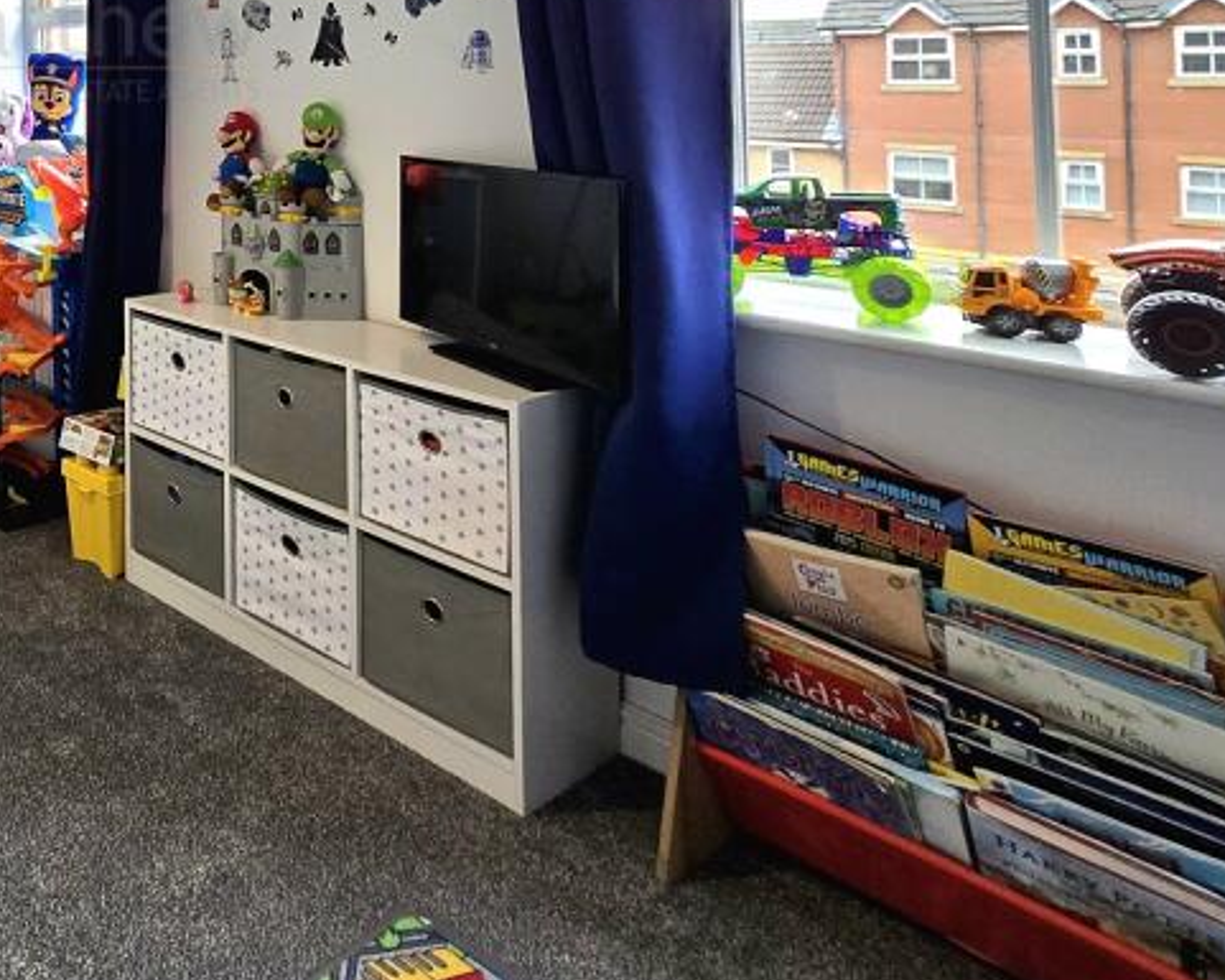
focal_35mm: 27
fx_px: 979
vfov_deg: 46.3
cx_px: -56
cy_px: 43
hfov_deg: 49.3
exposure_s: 1/50
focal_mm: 2.2
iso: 100
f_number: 2.2
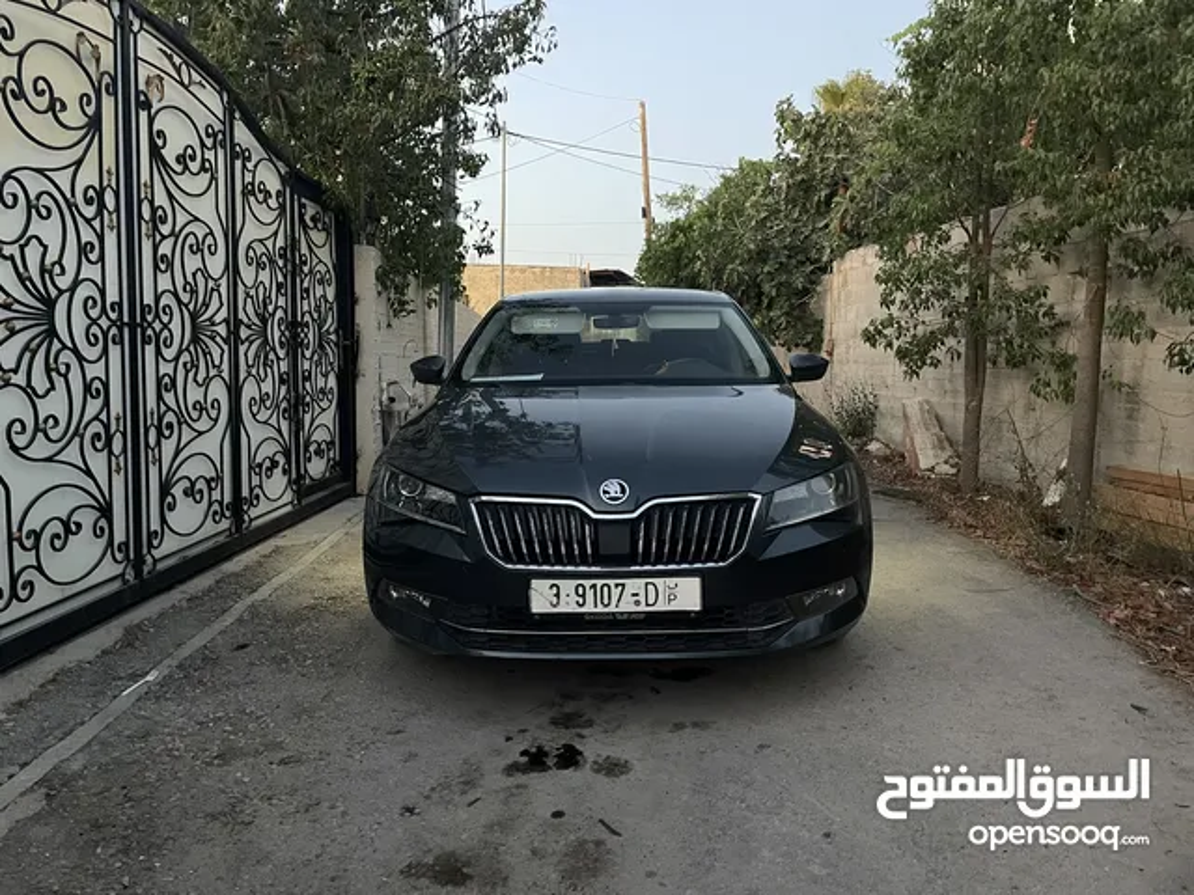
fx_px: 897
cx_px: 597
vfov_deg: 53.1
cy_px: 448
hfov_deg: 67.3
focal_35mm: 26
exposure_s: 1/28
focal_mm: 4.2
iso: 800
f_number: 1.6
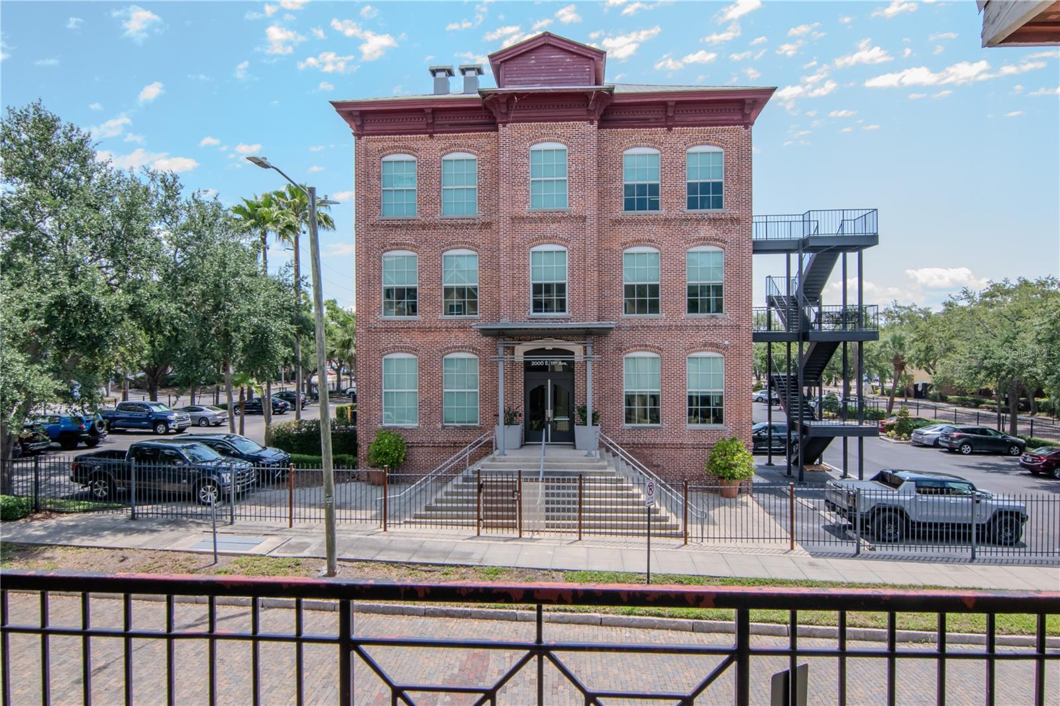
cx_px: 530
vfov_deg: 56.1
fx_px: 662
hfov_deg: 77.3
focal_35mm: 22
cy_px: 353
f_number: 16
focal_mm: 15
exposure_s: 1/200
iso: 800
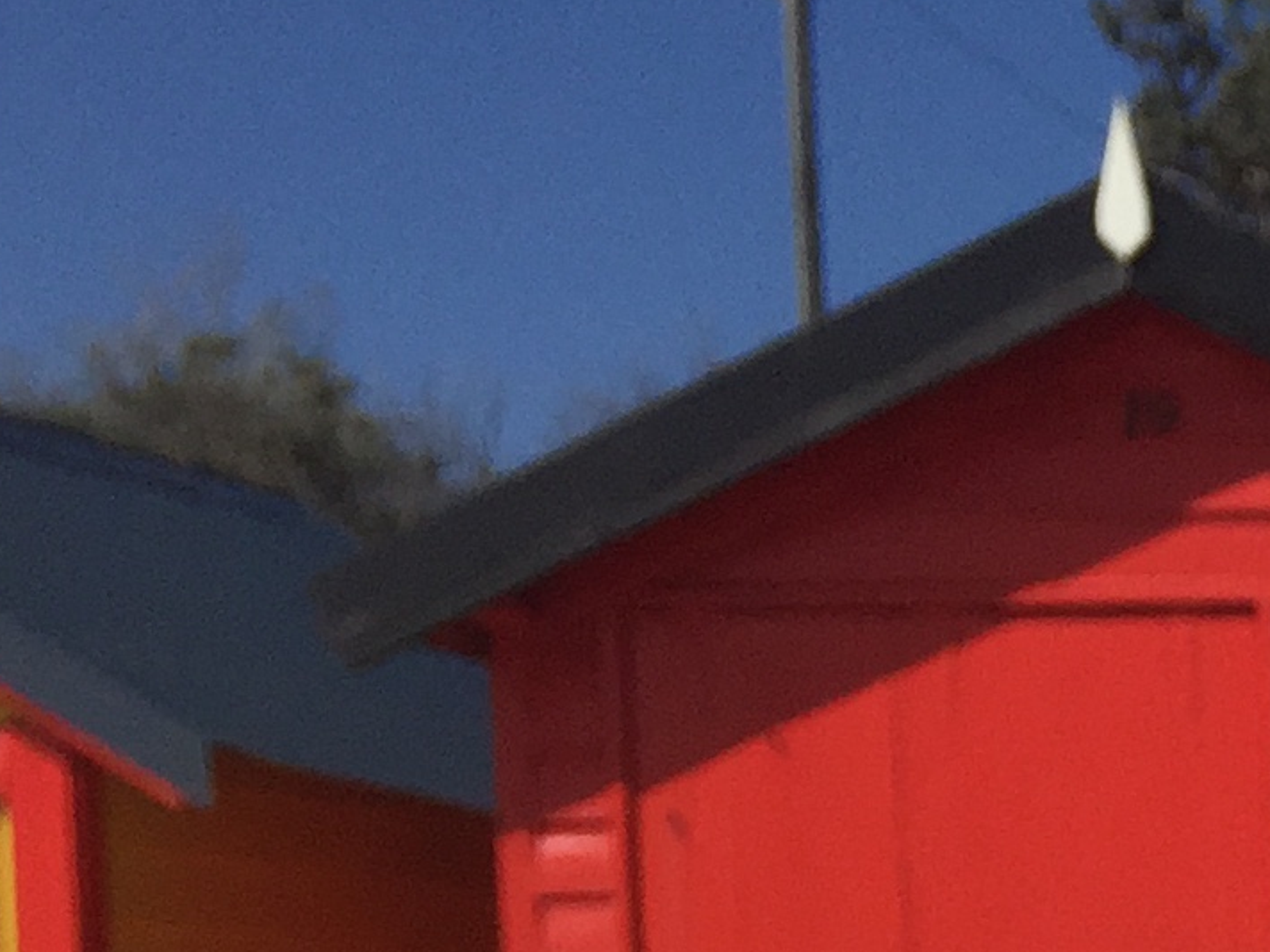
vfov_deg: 10.7
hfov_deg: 12.8
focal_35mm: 133
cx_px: 2627
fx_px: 4880
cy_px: 1464
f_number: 2.2
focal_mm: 4.15
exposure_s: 1/6623
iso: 32
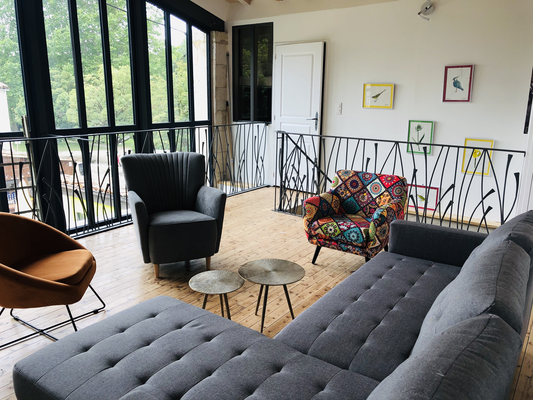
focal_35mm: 28
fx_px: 431
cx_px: 266
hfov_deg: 63.4
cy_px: 200
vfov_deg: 49.7
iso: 20
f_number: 1.8
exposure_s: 1/100
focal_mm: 4
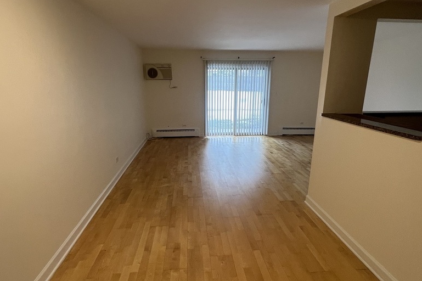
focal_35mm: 19
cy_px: 142
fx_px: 223
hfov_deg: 86.9
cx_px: 212
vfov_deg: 64.5
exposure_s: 1/120
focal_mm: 1.57
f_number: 1.8
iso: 100
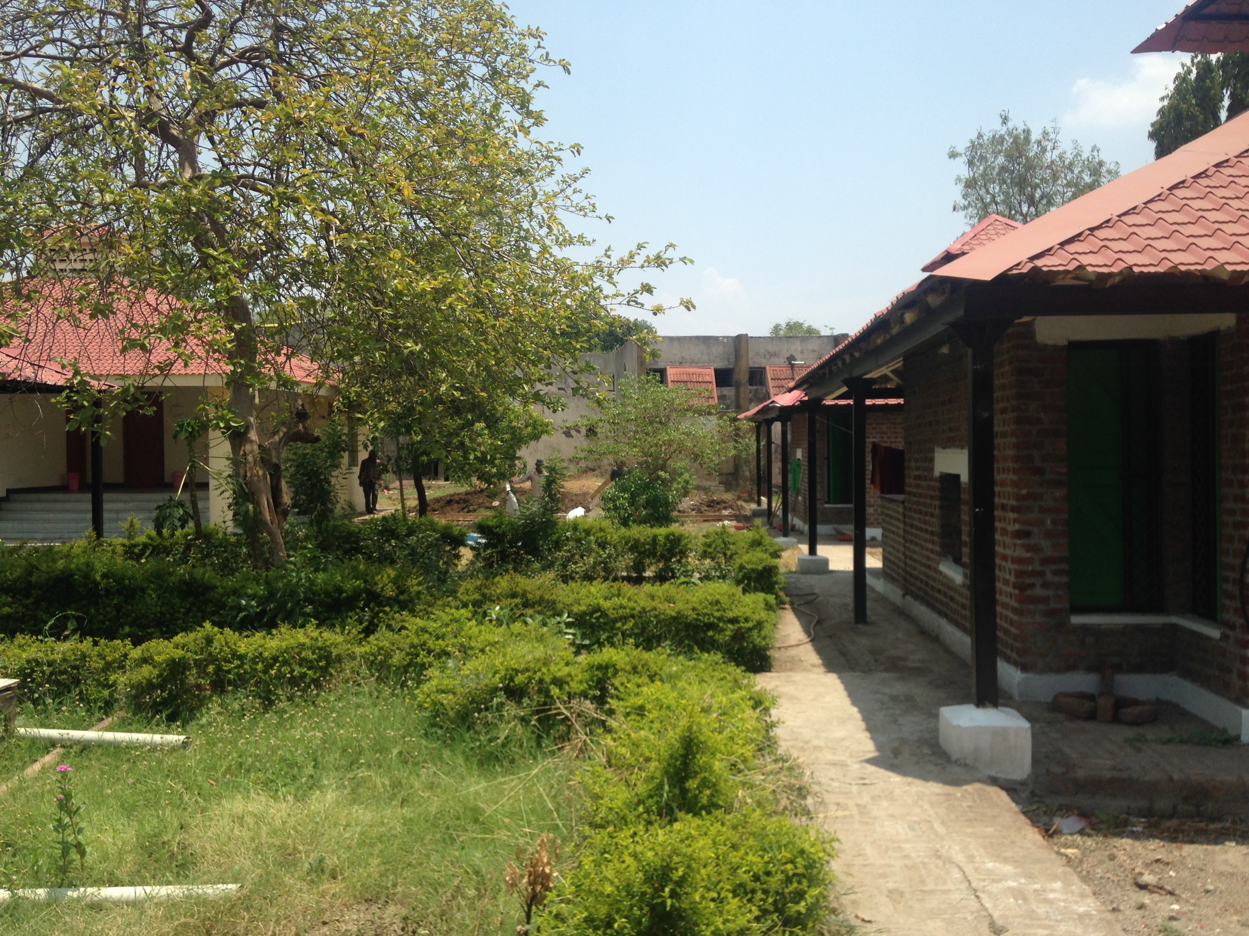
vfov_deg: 42.9
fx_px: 1191
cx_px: 624
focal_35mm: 33
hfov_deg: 55.4
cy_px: 468
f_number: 2.4
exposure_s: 1/1506
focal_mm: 4.12
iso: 50
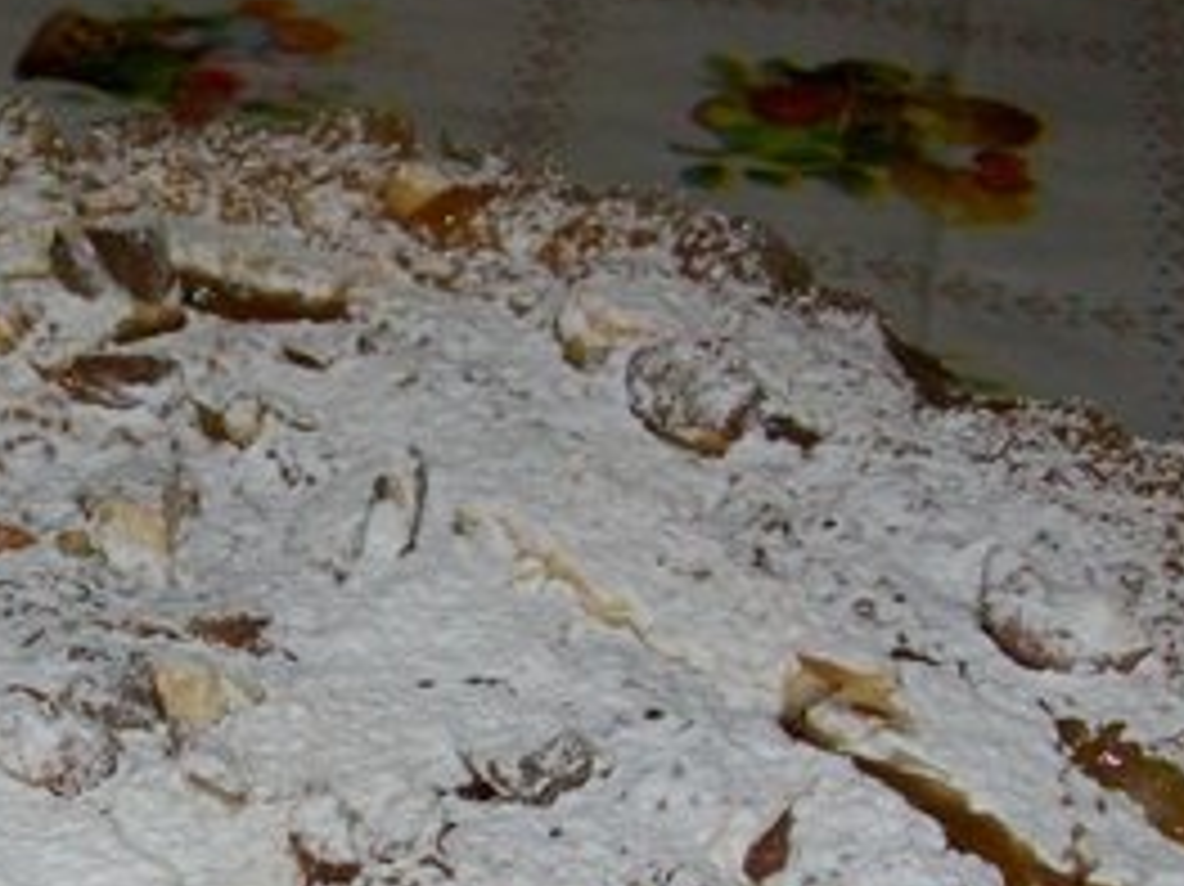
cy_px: 814
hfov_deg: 21.5
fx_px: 3077
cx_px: 207
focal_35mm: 90
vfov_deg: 16.2
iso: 160
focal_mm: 6.1
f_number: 2.7
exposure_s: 1/60
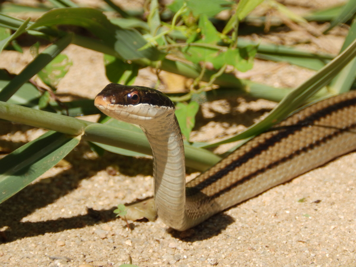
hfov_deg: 3.8
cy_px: 134
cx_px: 178
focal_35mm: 526
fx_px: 5410
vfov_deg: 2.8
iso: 80
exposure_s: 1/320
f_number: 5.7
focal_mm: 94.1
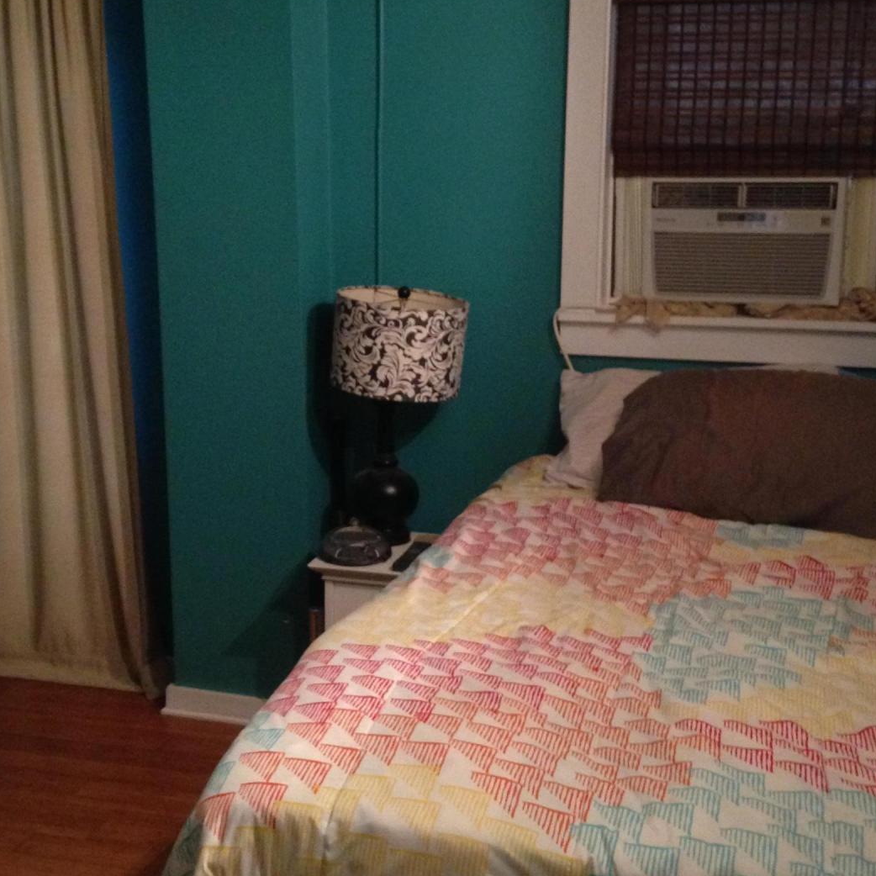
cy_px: 426
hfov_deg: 30.6
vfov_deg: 30.6
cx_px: 413
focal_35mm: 56
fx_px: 1603
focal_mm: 4.12
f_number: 2.4
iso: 400
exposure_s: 1/17
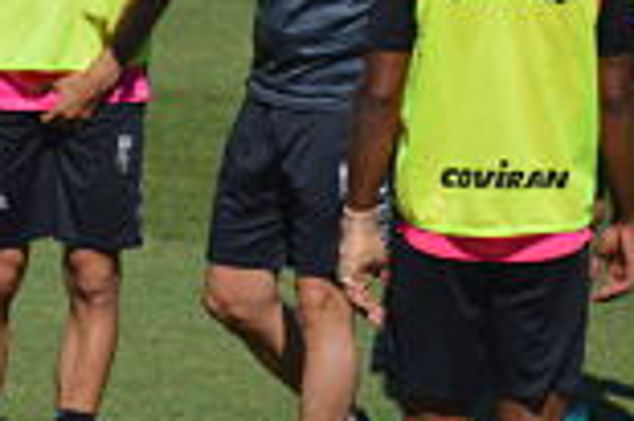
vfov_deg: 1.2
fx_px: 20389
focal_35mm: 1159
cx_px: 151
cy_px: -20
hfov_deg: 1.8
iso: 250
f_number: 5.6
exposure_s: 1/2000
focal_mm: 300
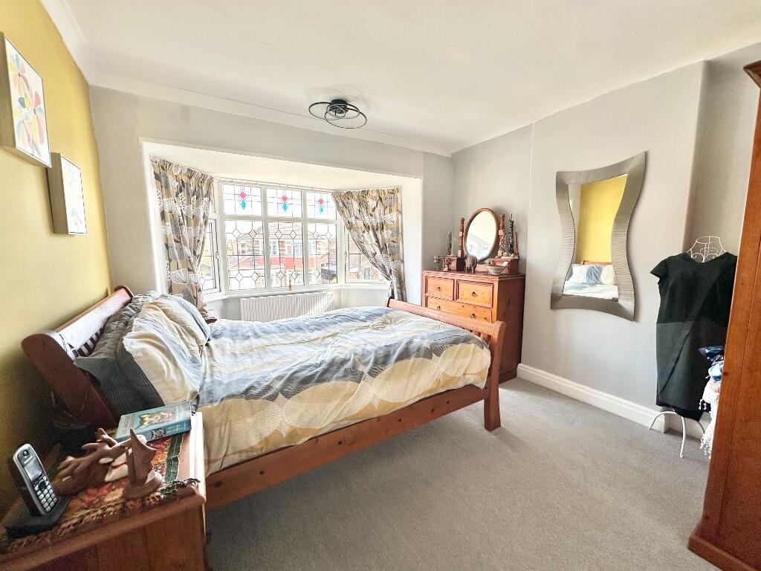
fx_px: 308
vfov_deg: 85.7
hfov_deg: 102.1
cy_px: 286
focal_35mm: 14
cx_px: 380
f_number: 2.2
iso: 40
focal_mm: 2.22
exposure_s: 1/107
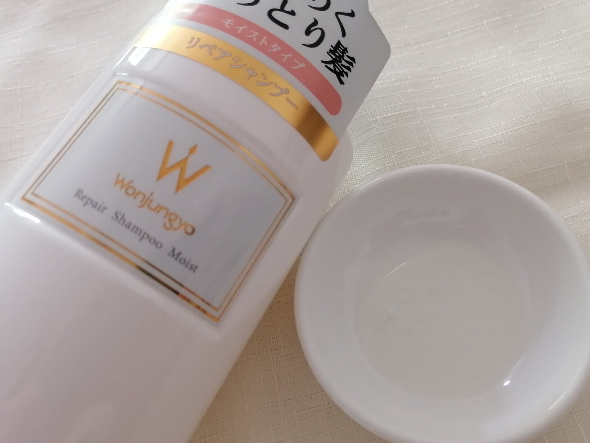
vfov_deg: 49.8
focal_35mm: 28
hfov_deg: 63.4
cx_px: 301
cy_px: 222
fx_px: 477
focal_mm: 3.62
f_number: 1.8
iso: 160
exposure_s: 1/33.3
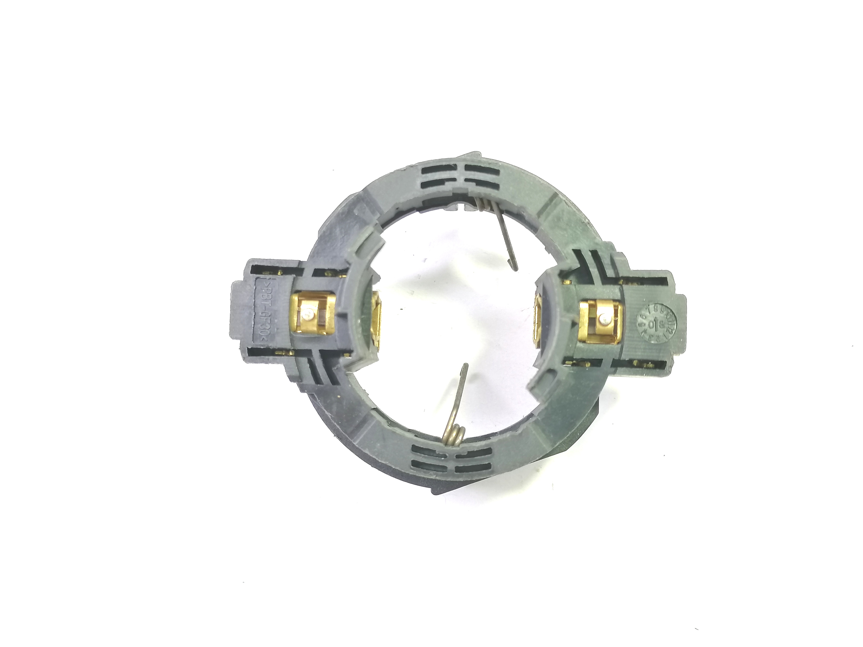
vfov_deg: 40.7
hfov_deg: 52.6
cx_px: 432
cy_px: 324
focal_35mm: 35
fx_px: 873
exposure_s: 1/33.3
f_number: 1.8
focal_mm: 5.3
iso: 80
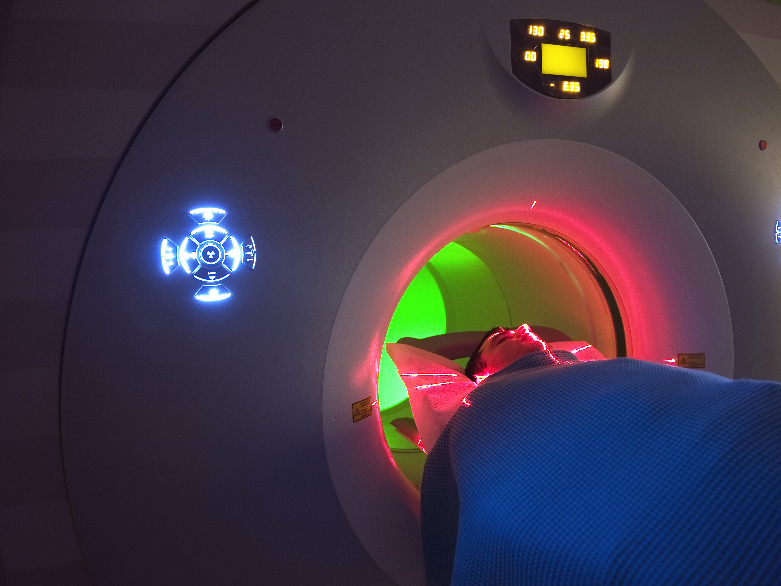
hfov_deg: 65.3
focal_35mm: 27
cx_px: 412
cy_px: 295
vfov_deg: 51.4
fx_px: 609
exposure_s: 4
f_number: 2.8
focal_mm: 24
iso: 160
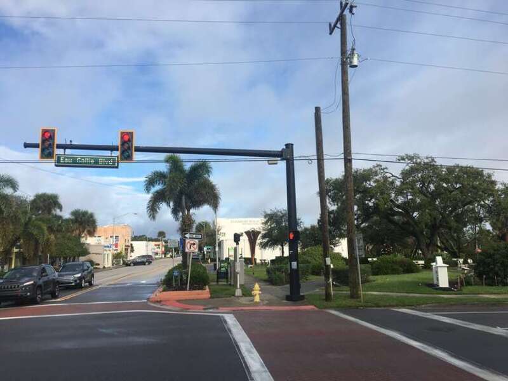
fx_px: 426
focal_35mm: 29
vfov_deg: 48.2
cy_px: 190
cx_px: 254
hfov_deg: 61.7
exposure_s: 1/1054
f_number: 2.2
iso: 25
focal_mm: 4.15
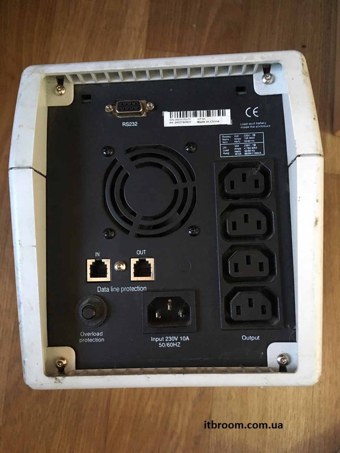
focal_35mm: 29
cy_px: 226
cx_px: 170
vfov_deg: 61.7
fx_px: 380
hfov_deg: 48.2
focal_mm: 4.15
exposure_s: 1/17
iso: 200
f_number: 2.2
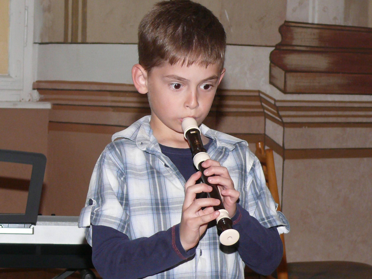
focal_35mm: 137
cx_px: 186
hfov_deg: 14.4
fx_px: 1472
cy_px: 140
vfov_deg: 10.8
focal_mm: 16.3
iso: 200
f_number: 3.2
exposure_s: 1/125
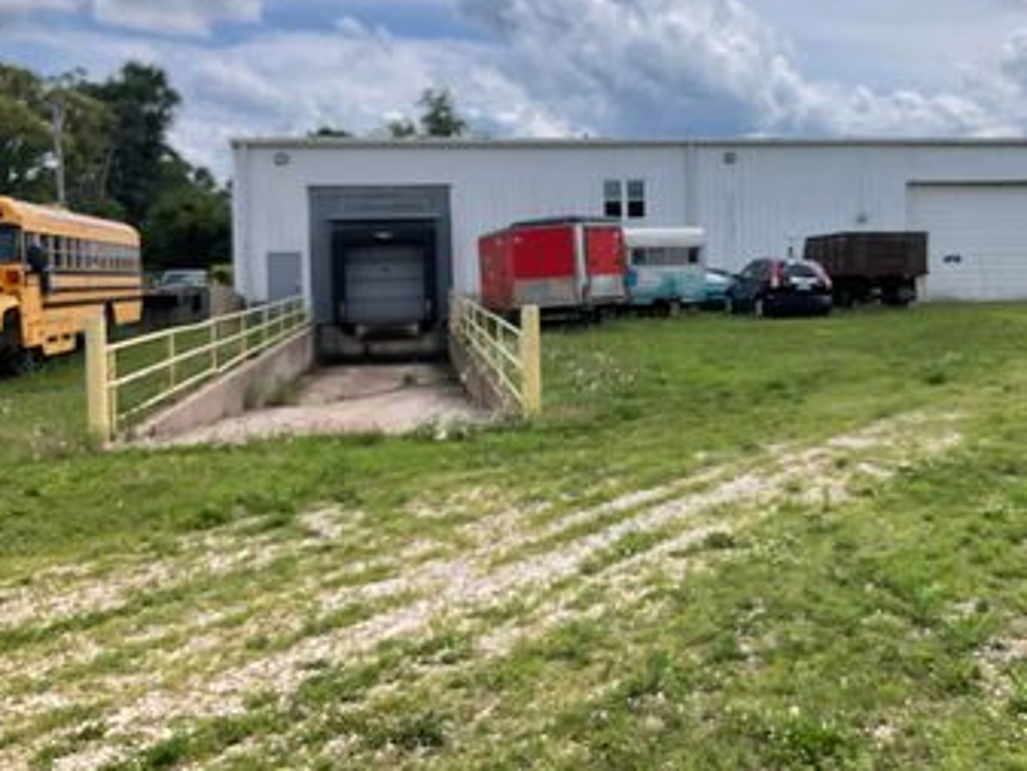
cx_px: 716
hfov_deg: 43.0
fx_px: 1276
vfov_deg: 33.4
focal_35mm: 43
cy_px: 282
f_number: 1.8
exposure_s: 1/1626
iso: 25
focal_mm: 3
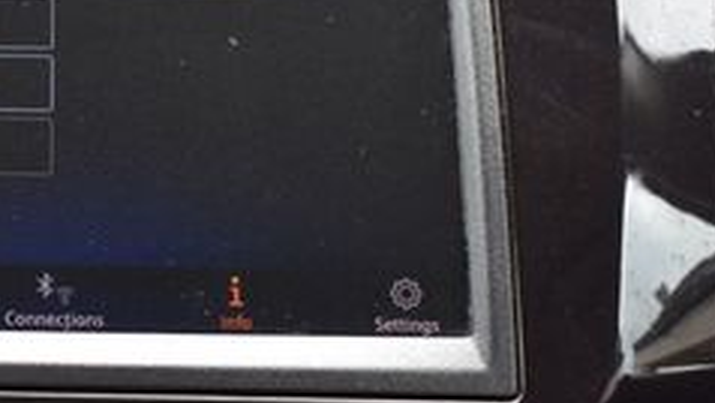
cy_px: 141
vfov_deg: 13.0
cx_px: -36
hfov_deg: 21.9
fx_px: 1764
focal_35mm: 93
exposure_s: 1/40
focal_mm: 22
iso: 400
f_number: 7.1
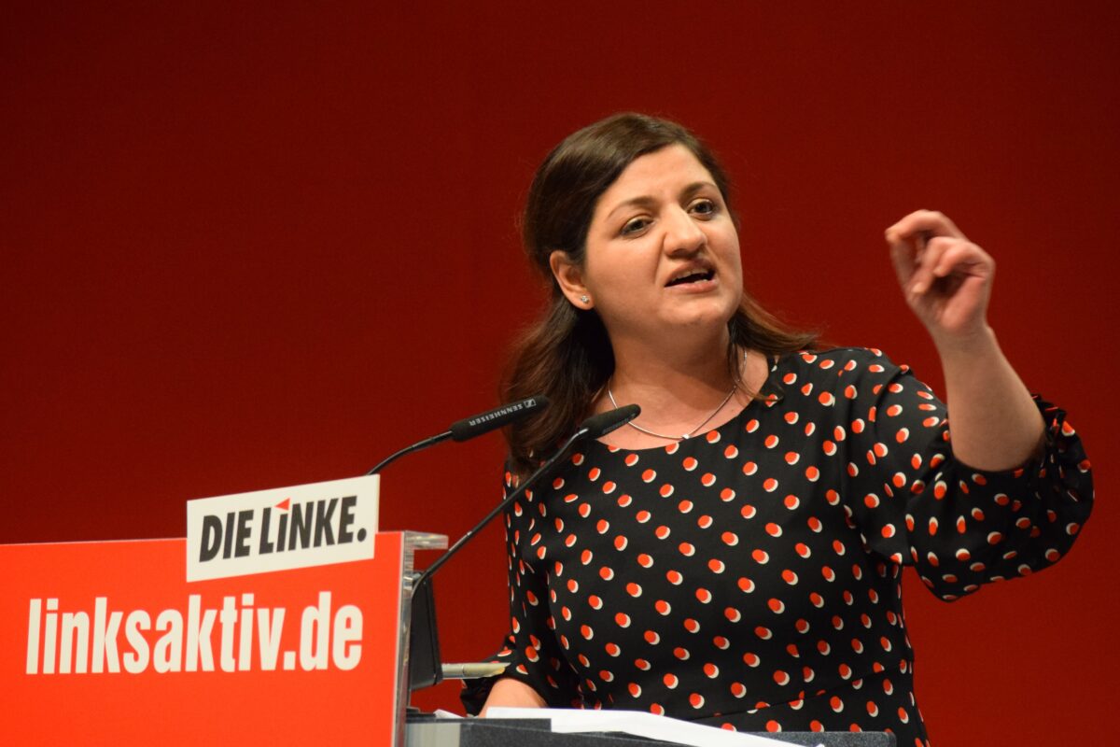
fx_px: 5833
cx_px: 560
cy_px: 374
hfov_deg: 11.0
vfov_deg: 7.3
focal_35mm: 188
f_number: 4.8
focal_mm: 125
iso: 3200
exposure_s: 1/250
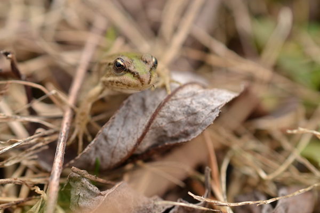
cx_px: 160
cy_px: 106
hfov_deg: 33.4
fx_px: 533
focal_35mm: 60
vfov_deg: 22.6
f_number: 5
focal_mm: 40
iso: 100
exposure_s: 1/125
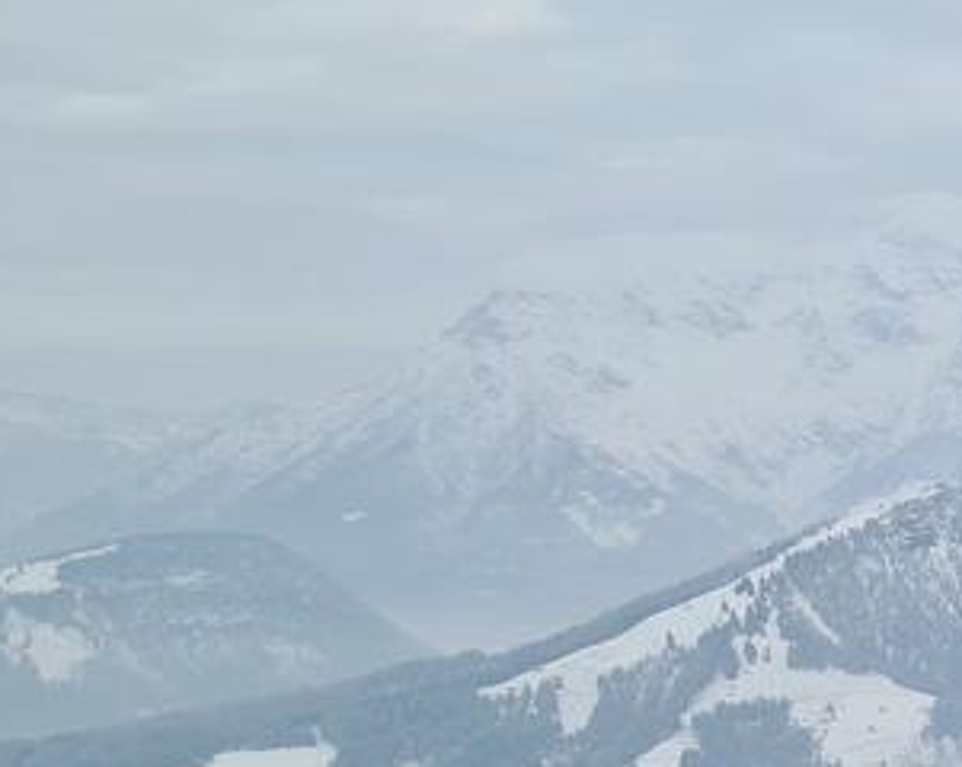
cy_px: 554
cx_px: 1604
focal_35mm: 87
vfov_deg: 17.5
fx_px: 2474
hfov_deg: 18.4
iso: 50
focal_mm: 5.4
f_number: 1.8
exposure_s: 1/1216
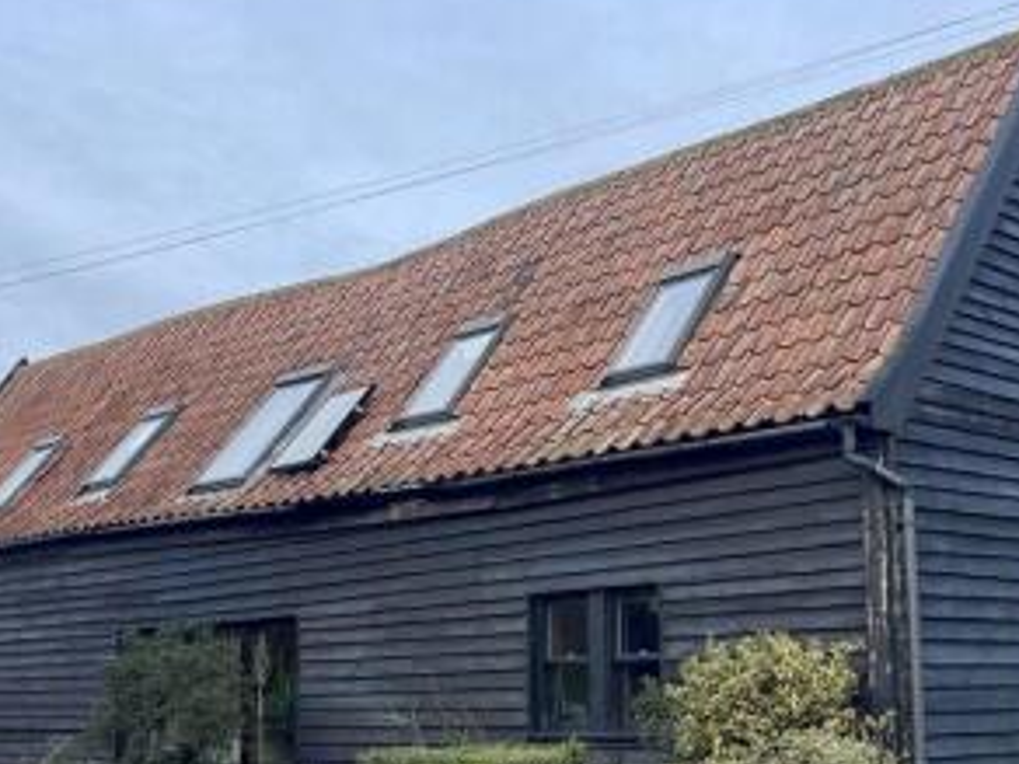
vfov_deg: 29.0
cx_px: 675
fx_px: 1472
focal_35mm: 50
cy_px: 487
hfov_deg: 37.8
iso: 32
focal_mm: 5.1
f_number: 1.6
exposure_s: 1/908
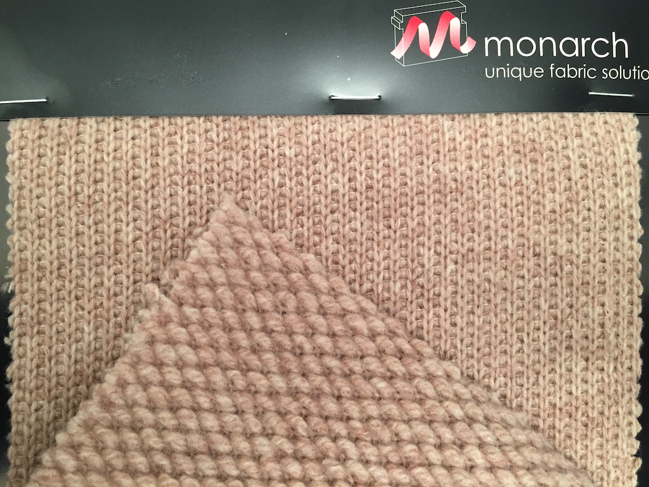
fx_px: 544
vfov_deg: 48.2
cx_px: 324
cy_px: 244
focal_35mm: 29
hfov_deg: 61.7
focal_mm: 4.15
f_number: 2.2
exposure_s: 1/33
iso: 125
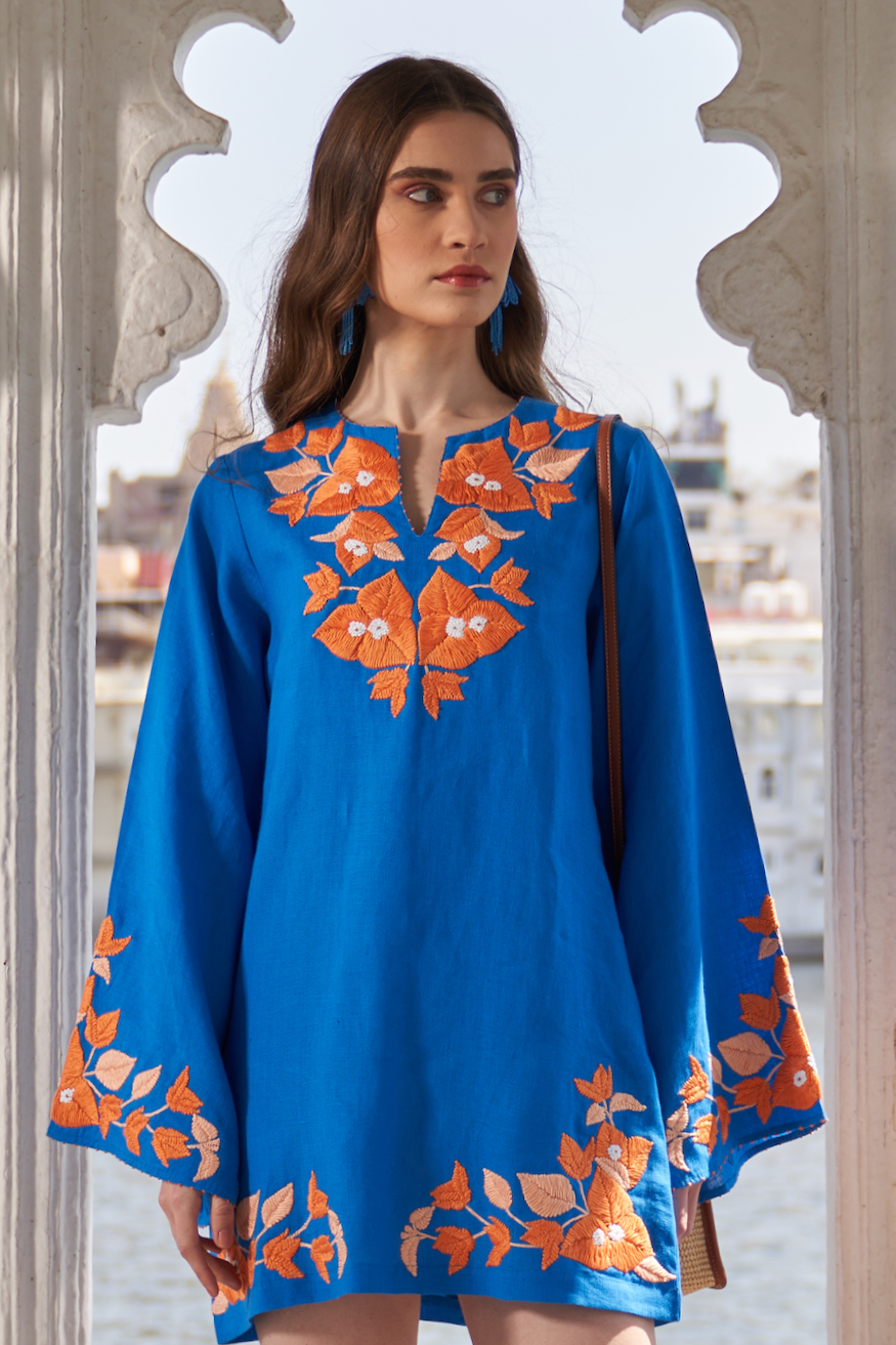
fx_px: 1382
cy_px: 687
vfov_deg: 51.9
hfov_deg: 35.9
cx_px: 449
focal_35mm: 37
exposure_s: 1/800
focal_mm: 36
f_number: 2.8
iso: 50
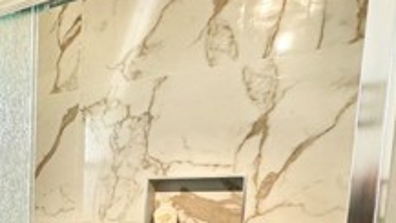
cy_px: 252
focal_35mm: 45
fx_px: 472
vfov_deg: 24.5
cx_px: -113
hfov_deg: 33.7
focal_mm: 2.22
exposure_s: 1/120
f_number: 2.2
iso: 200
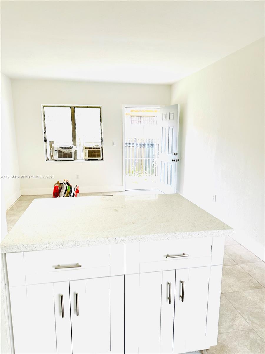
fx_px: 245
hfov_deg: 56.8
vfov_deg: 71.6
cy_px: 177
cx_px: 132
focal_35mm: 24
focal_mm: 6.86
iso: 160
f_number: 1.78
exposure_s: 1/121
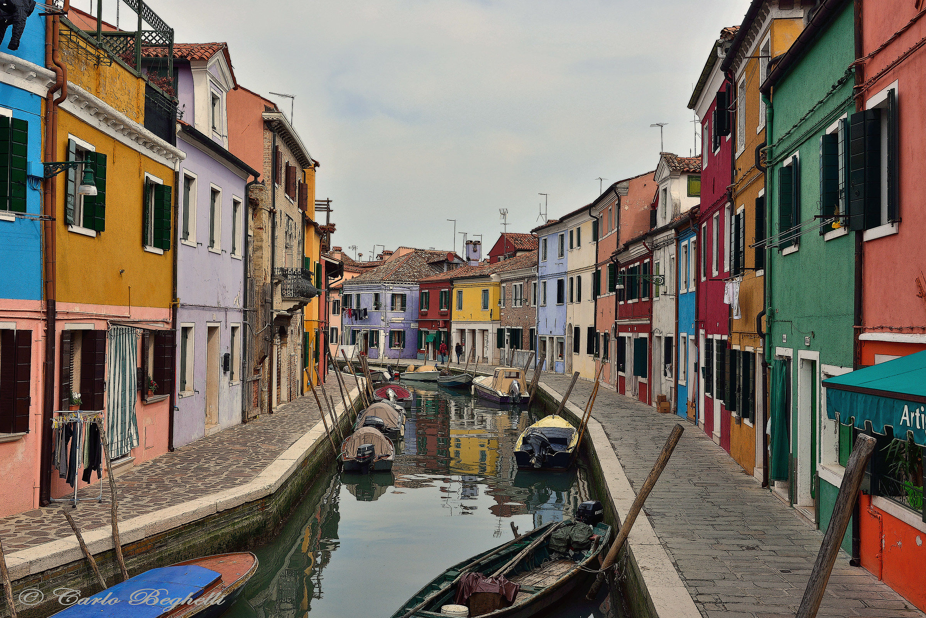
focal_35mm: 38
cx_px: 463
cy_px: 309
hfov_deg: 50.7
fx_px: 978
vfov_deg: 35.1
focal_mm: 38
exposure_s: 1/320
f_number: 11
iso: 200
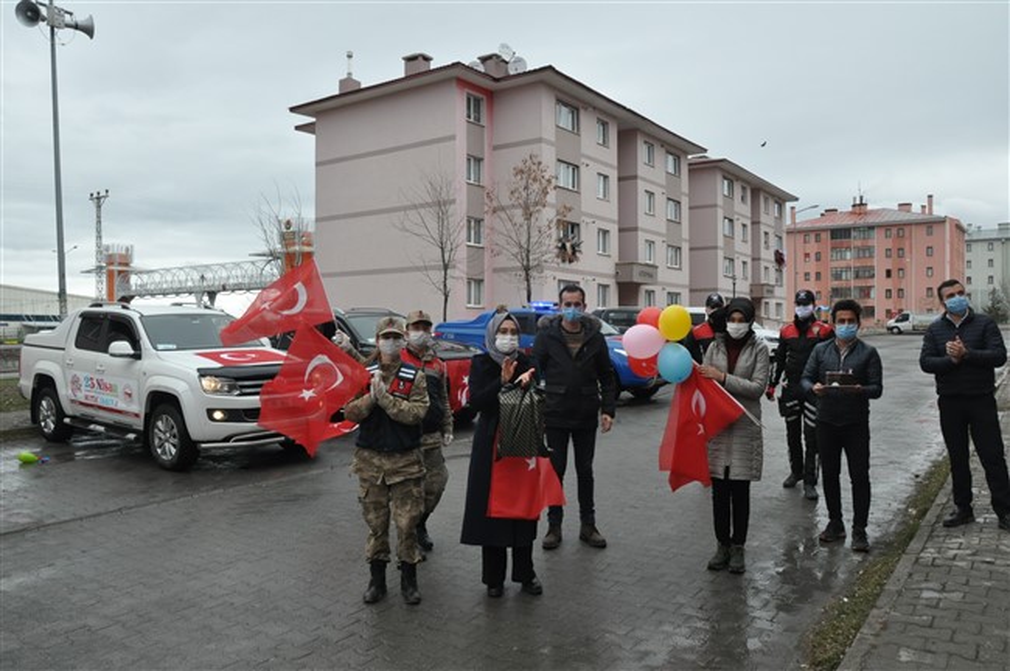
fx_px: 757
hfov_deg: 67.4
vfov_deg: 47.8
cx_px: 505
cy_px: 336
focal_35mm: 27
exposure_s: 1/500
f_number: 11
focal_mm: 18
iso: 1000
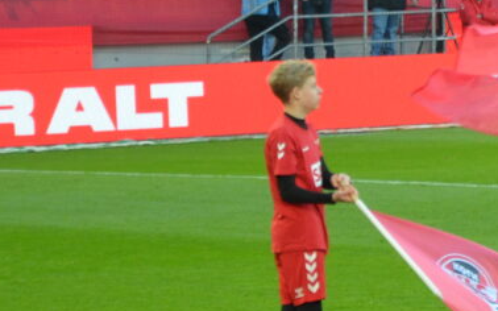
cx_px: 885
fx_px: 5088
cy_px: -154
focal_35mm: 375
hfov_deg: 5.5
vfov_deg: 3.5
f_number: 5
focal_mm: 58
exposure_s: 1/250
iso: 640
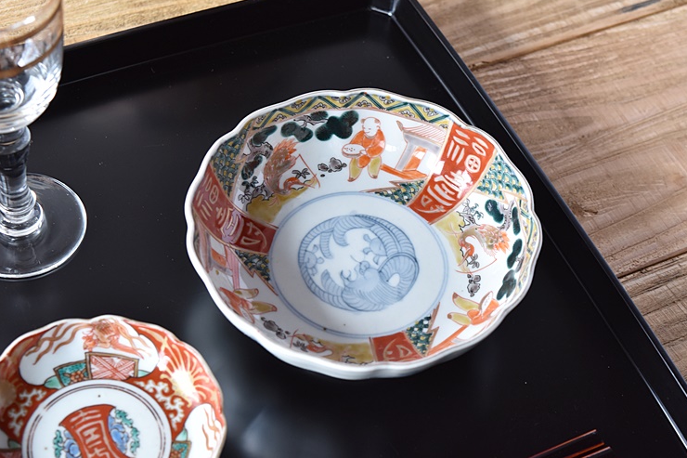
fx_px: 1393
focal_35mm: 73
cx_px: 347
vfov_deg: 18.7
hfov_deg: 27.7
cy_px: 229
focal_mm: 48
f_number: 5.6
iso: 500
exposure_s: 1/1.6
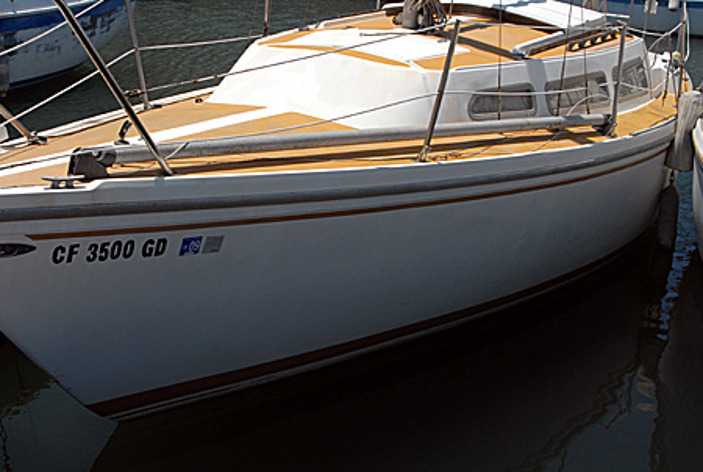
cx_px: 286
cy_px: 167
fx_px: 939
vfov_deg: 28.1
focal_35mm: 48
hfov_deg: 40.9
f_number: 13
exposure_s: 1/400
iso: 200
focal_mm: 24
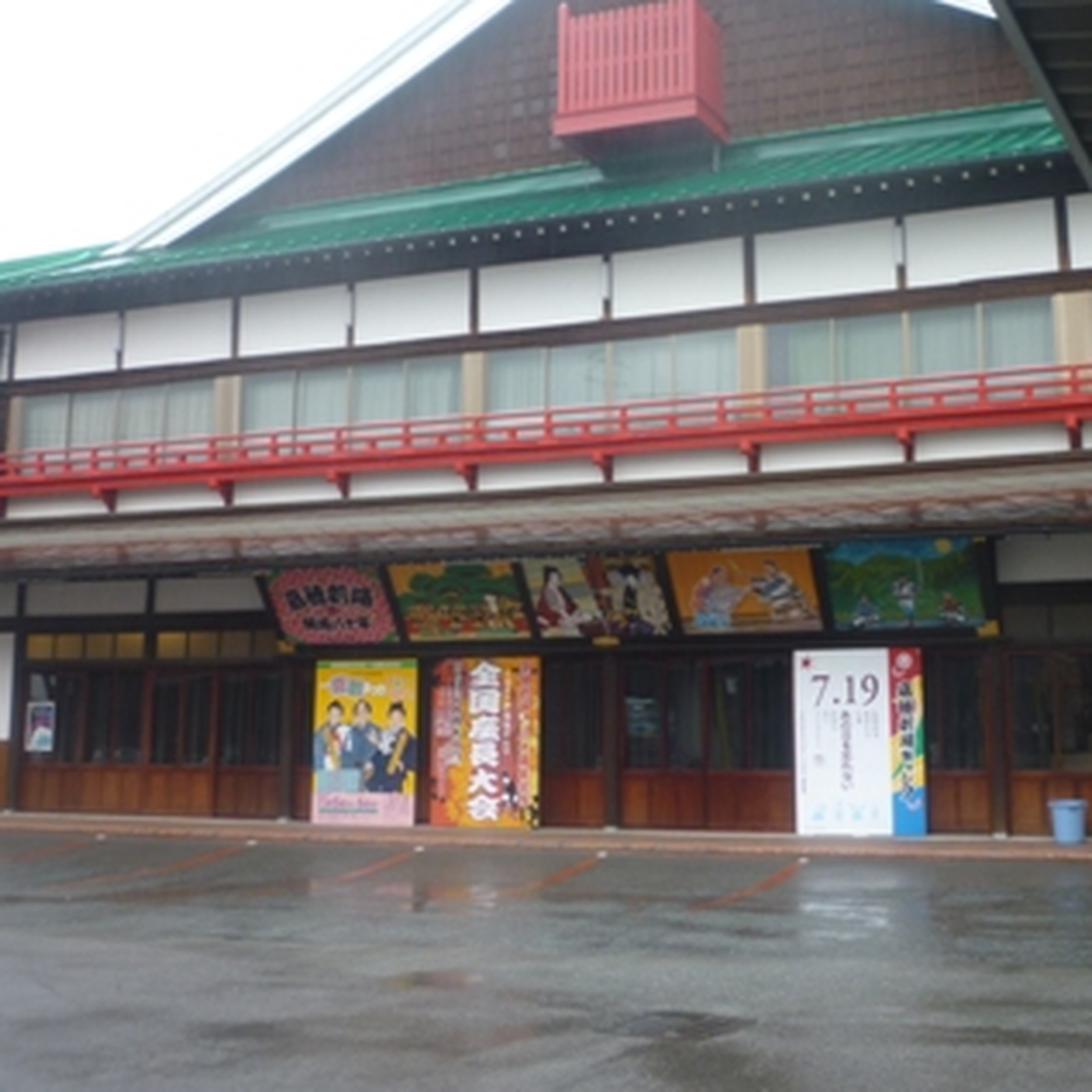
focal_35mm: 42
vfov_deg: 39.9
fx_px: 1499
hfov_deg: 39.7
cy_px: 458
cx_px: 689
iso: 80
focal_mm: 5.2
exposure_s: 1/50
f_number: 3.3
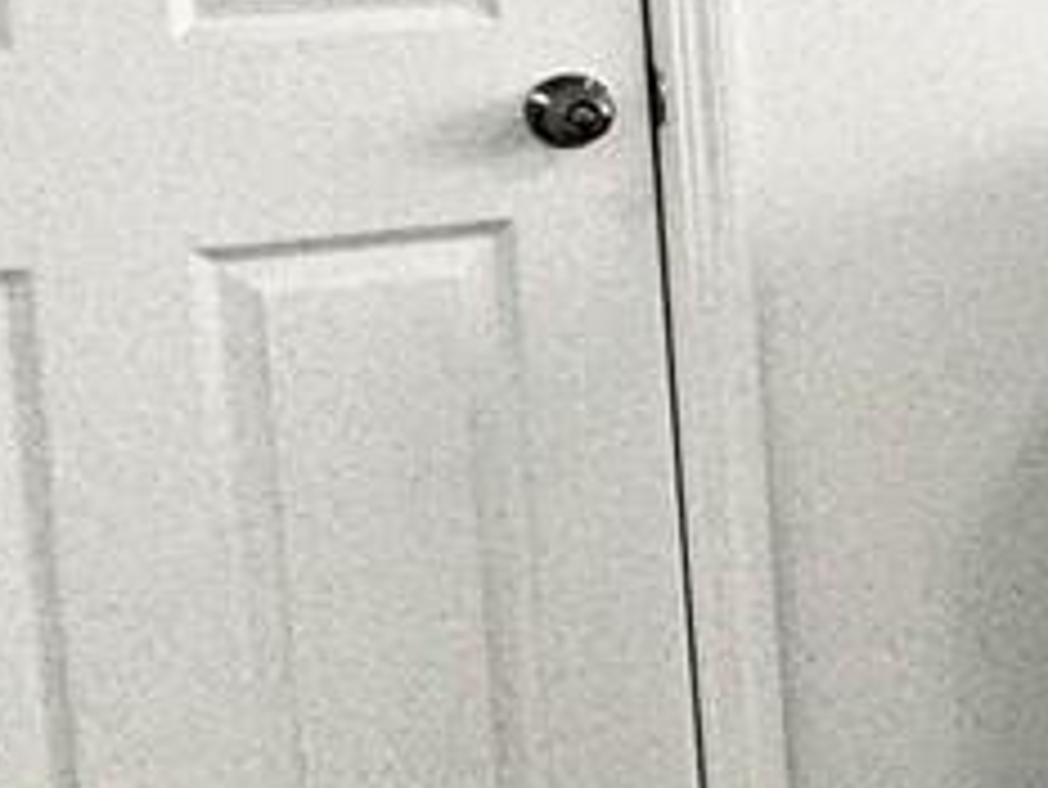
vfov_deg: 15.2
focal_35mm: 96
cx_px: 2636
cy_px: 14
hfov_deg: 13.6
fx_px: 2908
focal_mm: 2.22
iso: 100
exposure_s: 1/120
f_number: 2.2
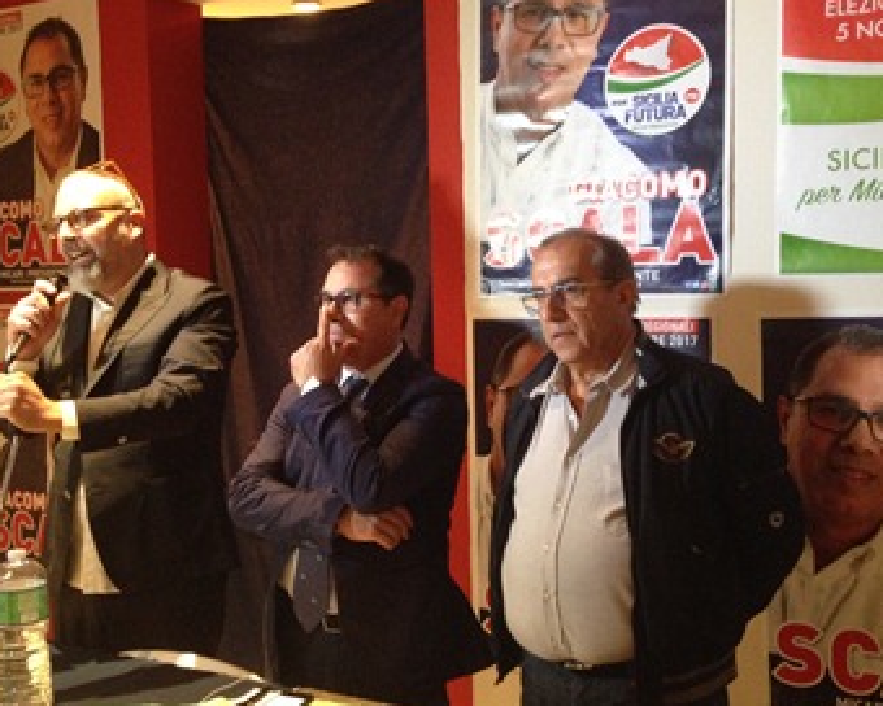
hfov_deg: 41.2
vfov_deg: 33.4
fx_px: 1176
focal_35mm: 45
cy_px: 332
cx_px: 444
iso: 400
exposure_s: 1/20
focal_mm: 4.28
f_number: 2.4
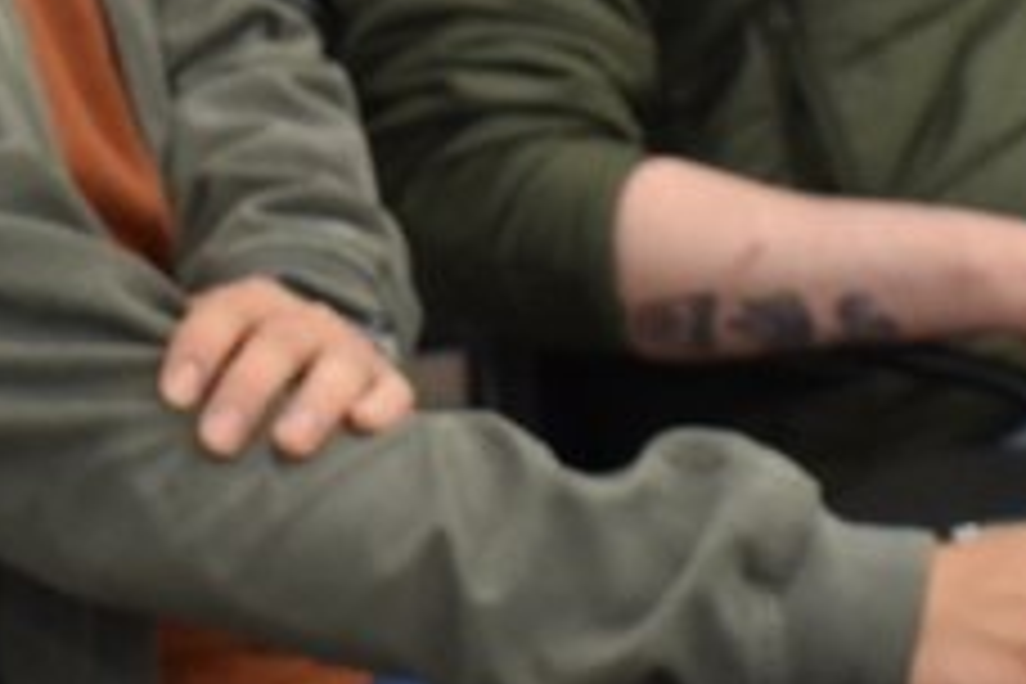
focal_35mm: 198
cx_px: 338
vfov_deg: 6.9
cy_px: -90
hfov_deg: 10.4
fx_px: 5632
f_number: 4.5
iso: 800
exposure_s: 1/80
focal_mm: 25
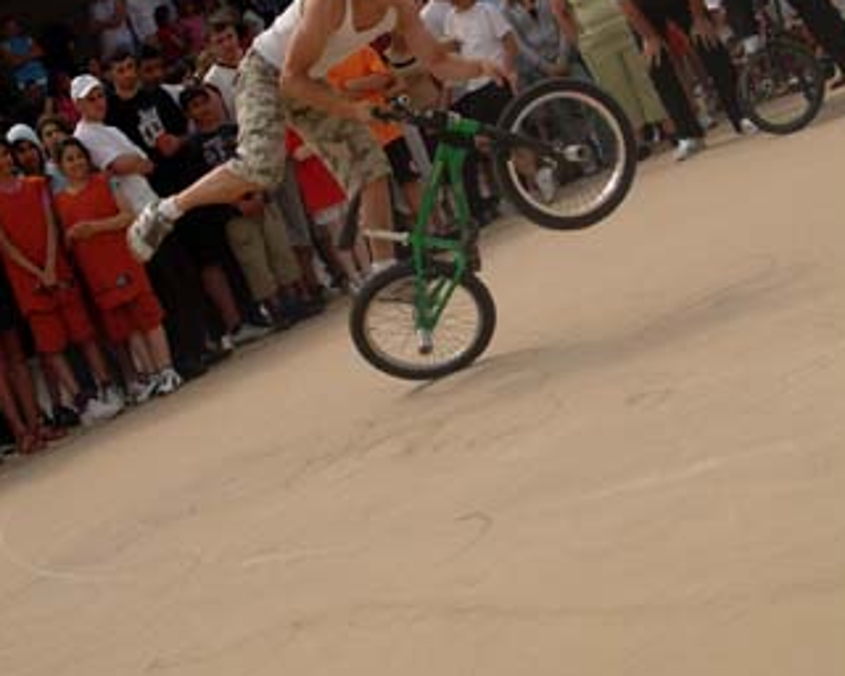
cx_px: 389
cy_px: 63
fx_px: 2176
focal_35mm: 87
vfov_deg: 17.4
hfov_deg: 22.0
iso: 200
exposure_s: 1/500
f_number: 11
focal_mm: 36
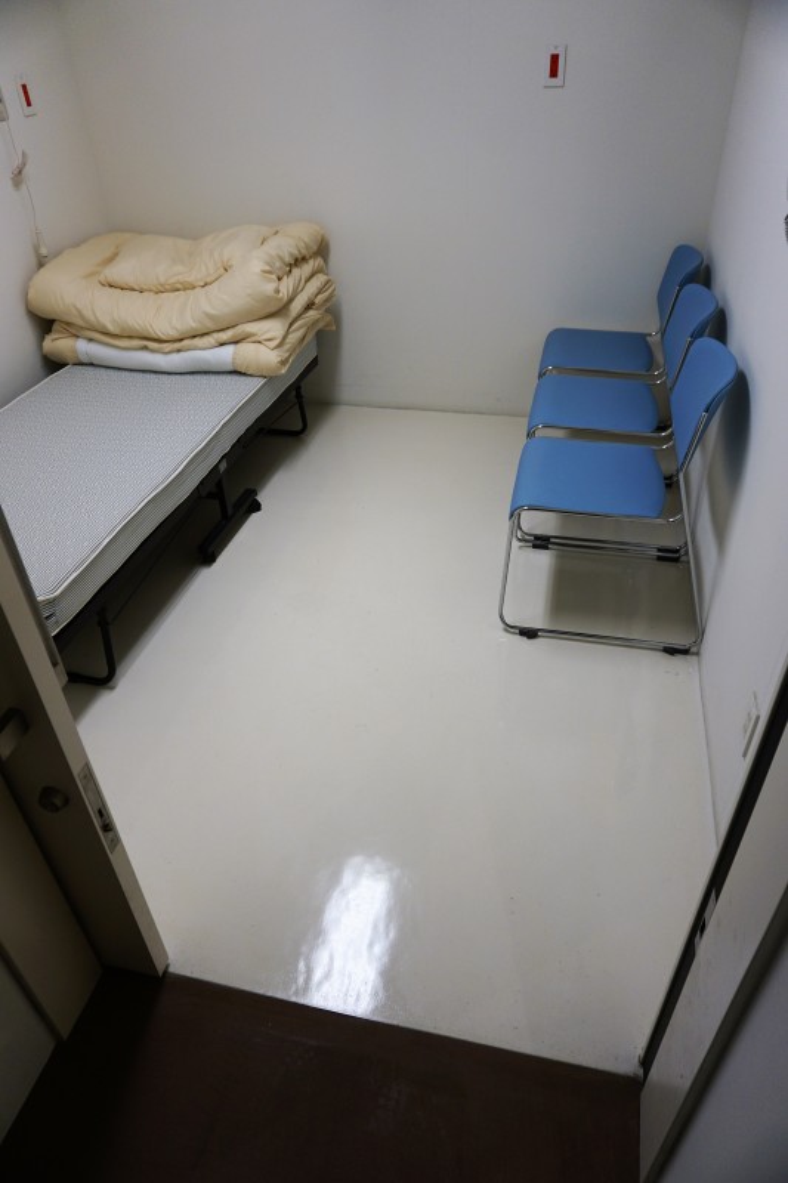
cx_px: 394
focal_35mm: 24
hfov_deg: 53.1
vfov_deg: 73.8
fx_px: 788
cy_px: 592
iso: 320
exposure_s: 1/160
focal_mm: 16
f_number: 4
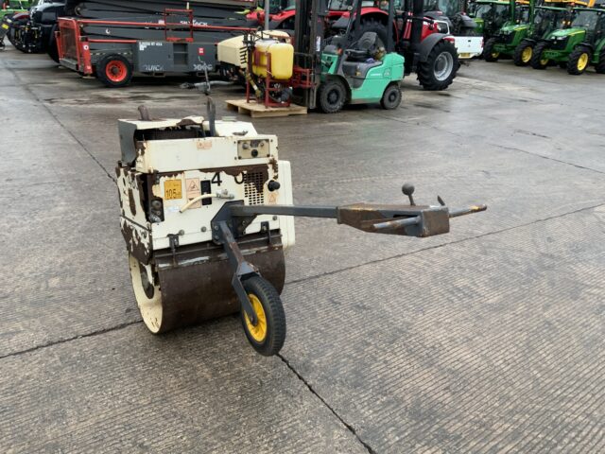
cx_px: 302
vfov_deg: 48.2
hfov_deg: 61.7
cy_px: 227
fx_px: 507
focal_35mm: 29
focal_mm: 3
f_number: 1.8
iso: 32
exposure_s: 1/122
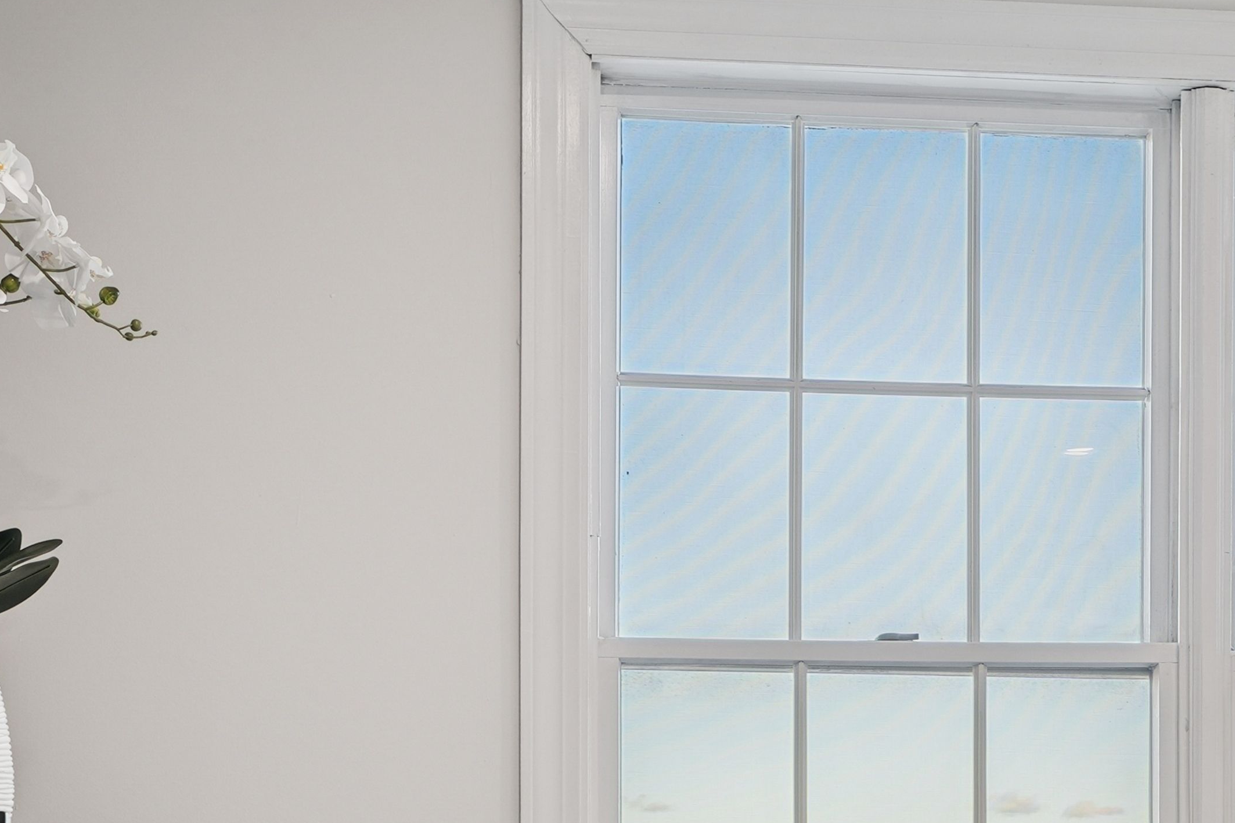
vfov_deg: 17.1
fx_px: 2676
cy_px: 839
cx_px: 764
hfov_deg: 25.9
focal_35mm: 78
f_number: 8
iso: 100
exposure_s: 1/25
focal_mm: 24
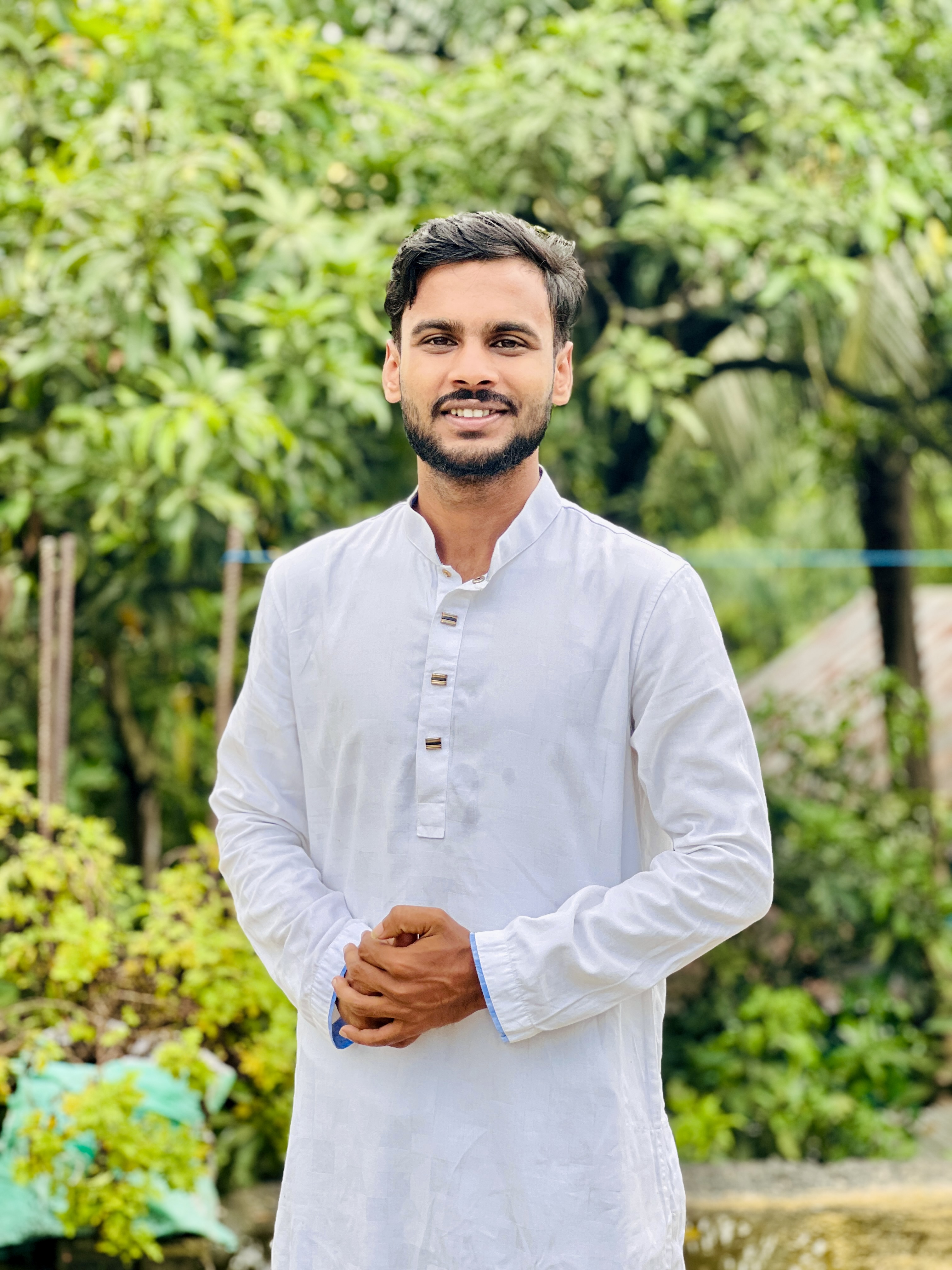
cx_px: 476
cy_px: 635
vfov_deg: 25.3
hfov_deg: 19.1
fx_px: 2824
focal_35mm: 77
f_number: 2.8
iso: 80
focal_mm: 9
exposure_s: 1/121
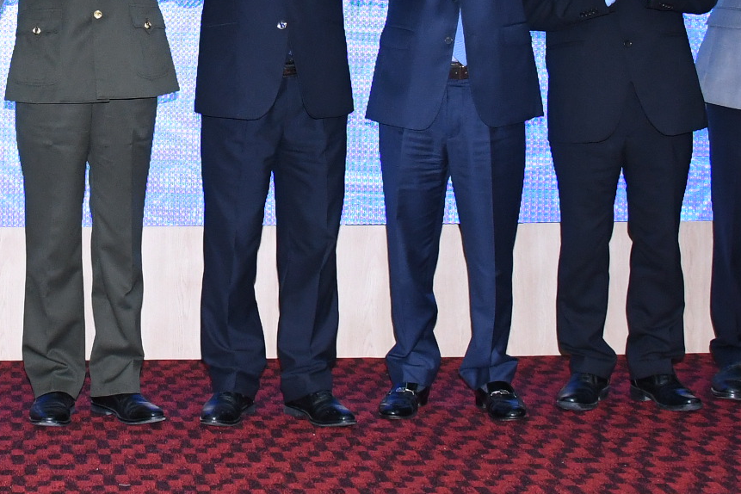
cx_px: 109
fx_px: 1996
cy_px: -80
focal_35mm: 97
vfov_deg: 13.7
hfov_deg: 20.7
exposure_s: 1/200
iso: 1600
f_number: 5.6
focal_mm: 20
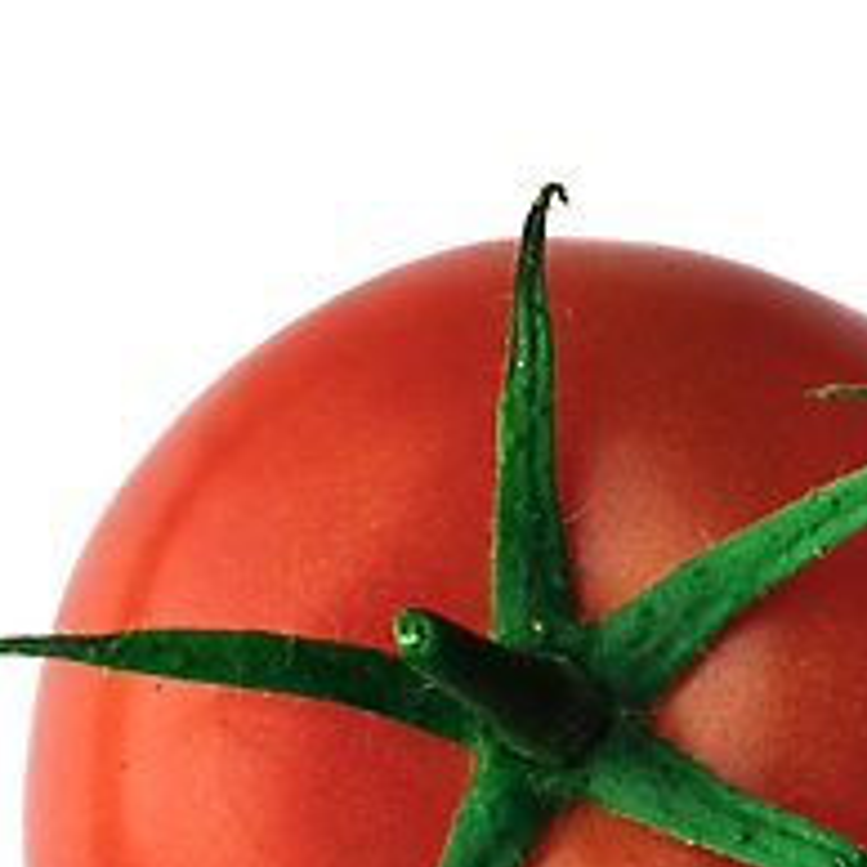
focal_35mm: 197
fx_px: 5582
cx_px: 603
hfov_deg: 8.9
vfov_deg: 8.9
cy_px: 737
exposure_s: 1/125
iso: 100
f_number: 13
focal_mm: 50
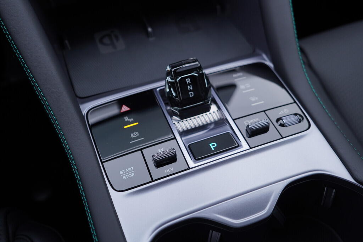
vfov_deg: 36.9
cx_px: 182
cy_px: 121
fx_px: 363
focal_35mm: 36
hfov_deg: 53.1
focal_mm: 24
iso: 125
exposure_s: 1/50
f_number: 3.2
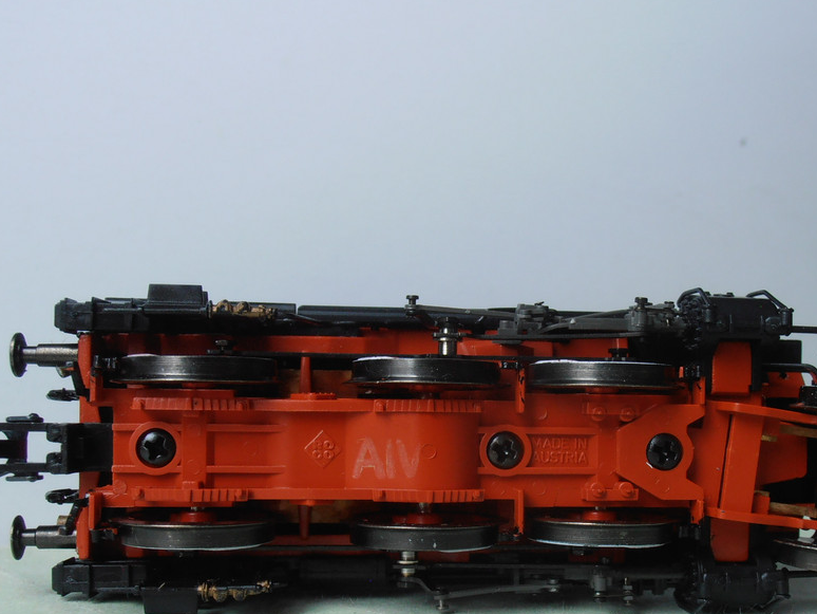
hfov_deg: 37.4
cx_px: 472
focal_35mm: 51
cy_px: 383
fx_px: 1204
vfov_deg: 28.5
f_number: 3.9
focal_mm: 6.61
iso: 125
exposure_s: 1/20
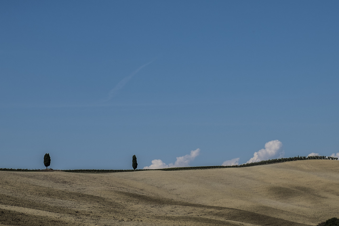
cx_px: 197
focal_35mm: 113
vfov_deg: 12.1
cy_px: 90
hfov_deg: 18.1
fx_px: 1064
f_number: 8
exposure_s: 1/600
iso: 100
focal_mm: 44.4
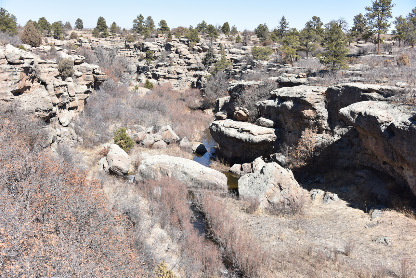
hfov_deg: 46.4
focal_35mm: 42
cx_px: 208
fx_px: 485
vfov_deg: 31.9
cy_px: 139
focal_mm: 42
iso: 100
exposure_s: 1/250
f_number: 8
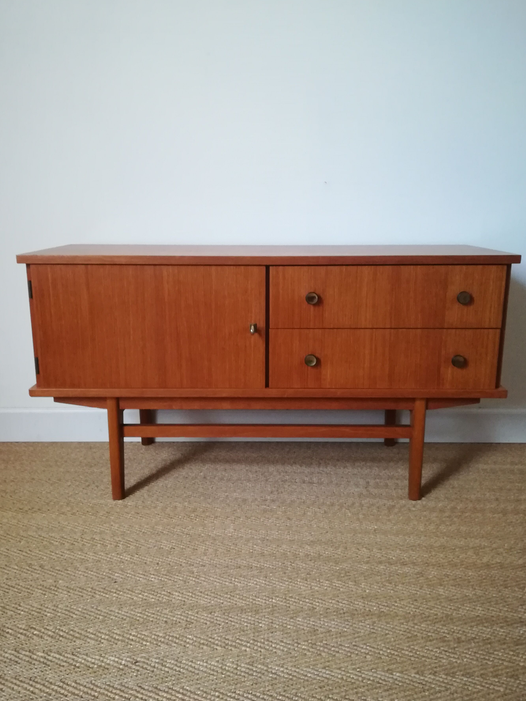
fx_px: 588
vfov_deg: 61.7
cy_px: 360
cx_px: 268
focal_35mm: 29
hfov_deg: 48.2
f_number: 2.2
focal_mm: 3.83
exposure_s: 1/14.3
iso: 640
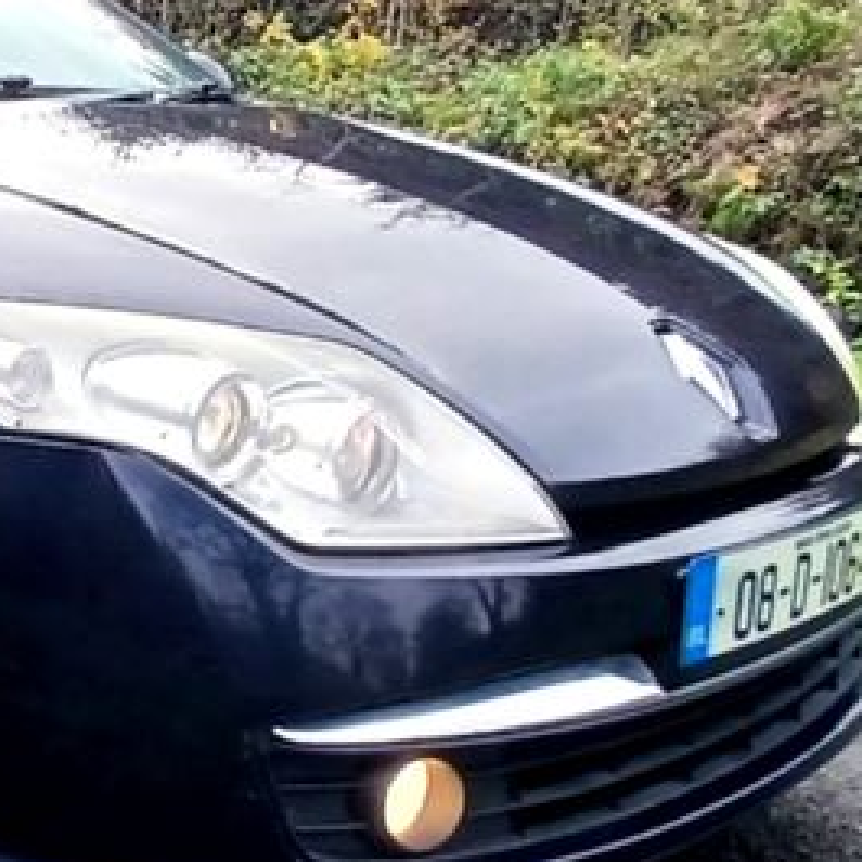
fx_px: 958
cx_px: -55
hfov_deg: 40.5
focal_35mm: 34
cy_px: 394
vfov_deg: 48.4
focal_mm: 1.4
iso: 50
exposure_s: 1/185
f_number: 2.2
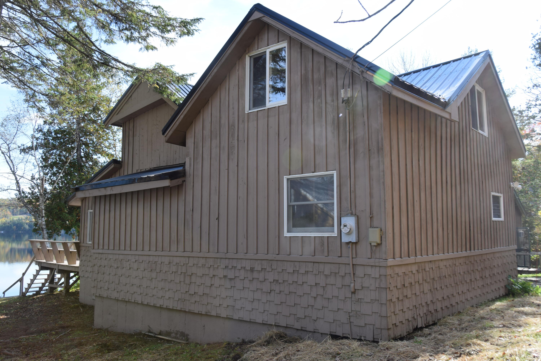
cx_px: 270
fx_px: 451
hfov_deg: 61.9
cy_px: 180
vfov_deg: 43.6
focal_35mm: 30
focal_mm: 20
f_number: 8
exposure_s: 1/250
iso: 220
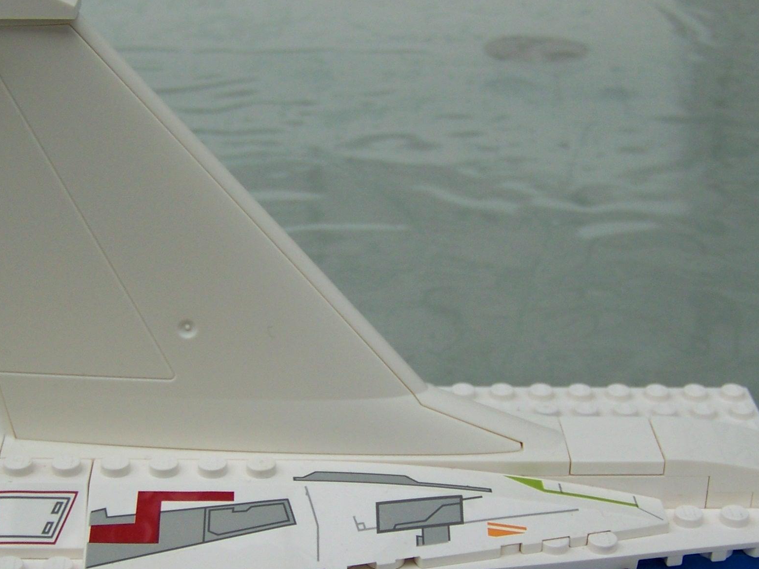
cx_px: 301
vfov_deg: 19.6
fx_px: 1644
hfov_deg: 25.9
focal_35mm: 75
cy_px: 357
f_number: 2.8
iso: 64
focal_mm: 6.3
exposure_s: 1/400
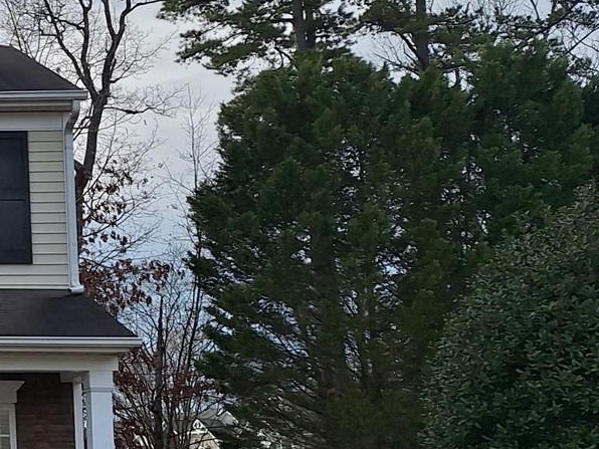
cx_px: -345
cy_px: 283
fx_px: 1367
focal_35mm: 79
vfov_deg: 18.6
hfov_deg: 20.5
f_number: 1.8
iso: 40
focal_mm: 5.54
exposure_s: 1/1493
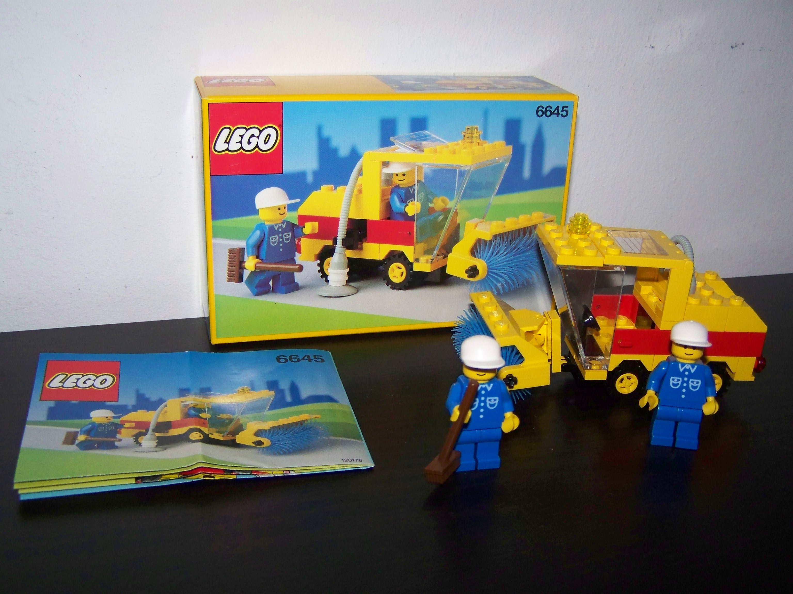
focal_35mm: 38
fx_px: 871
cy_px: 297
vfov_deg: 37.7
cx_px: 396
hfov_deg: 49.0
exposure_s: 1/30
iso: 200
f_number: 2.8
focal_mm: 6.3
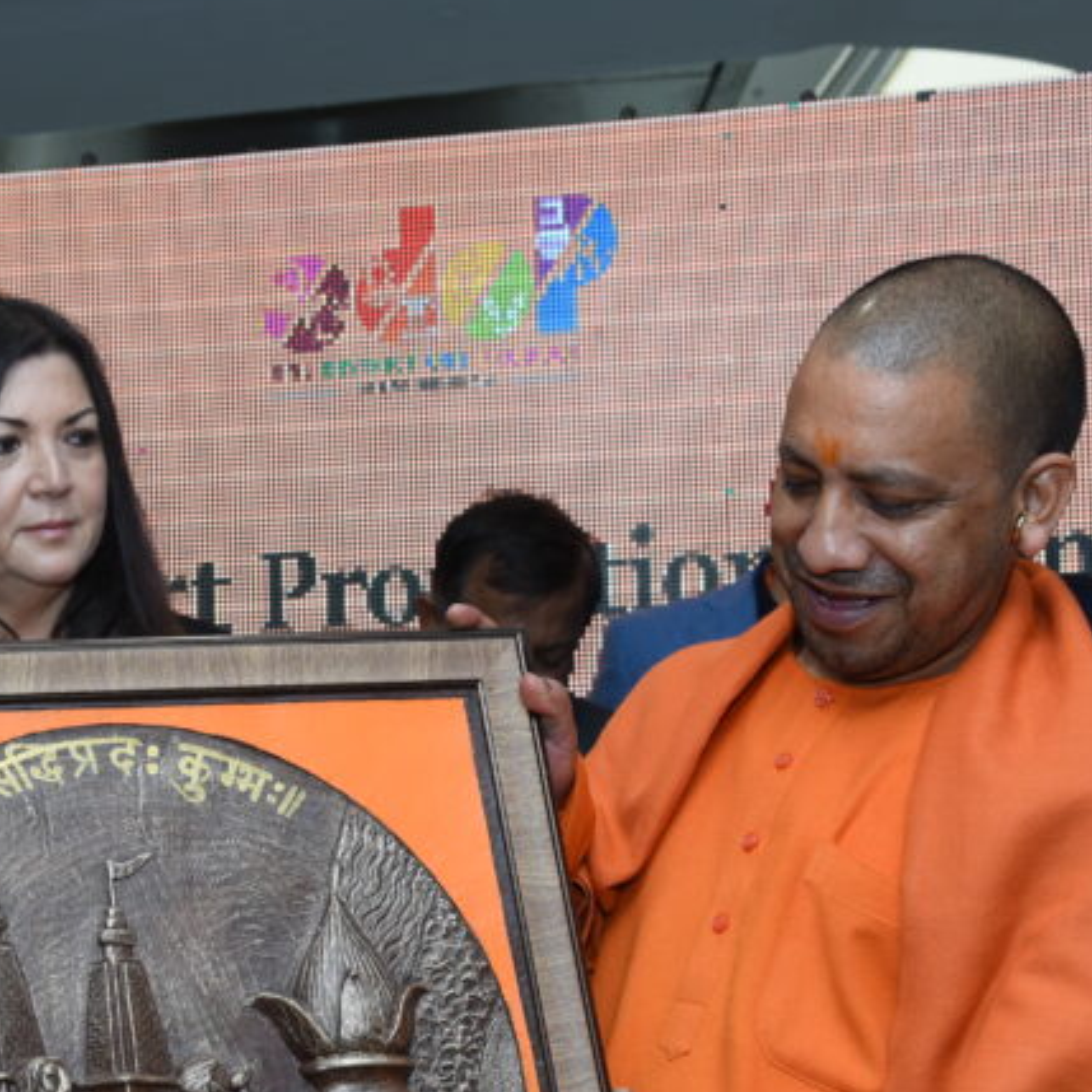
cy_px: 789
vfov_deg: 24.1
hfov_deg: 23.8
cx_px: 163
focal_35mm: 71
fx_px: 2534
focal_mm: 35
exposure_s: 1/125
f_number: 5.6
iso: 400
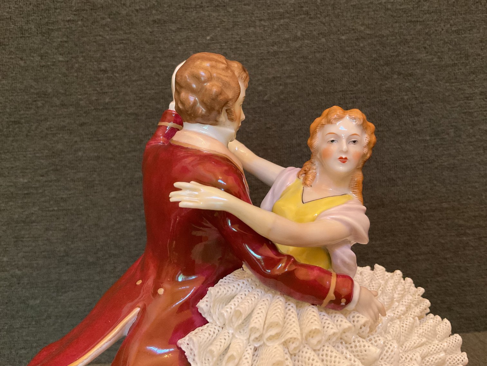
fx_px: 408
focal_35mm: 29
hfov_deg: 61.7
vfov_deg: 48.2
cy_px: 183
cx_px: 244
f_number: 1.8
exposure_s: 1/60
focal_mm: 3
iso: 250
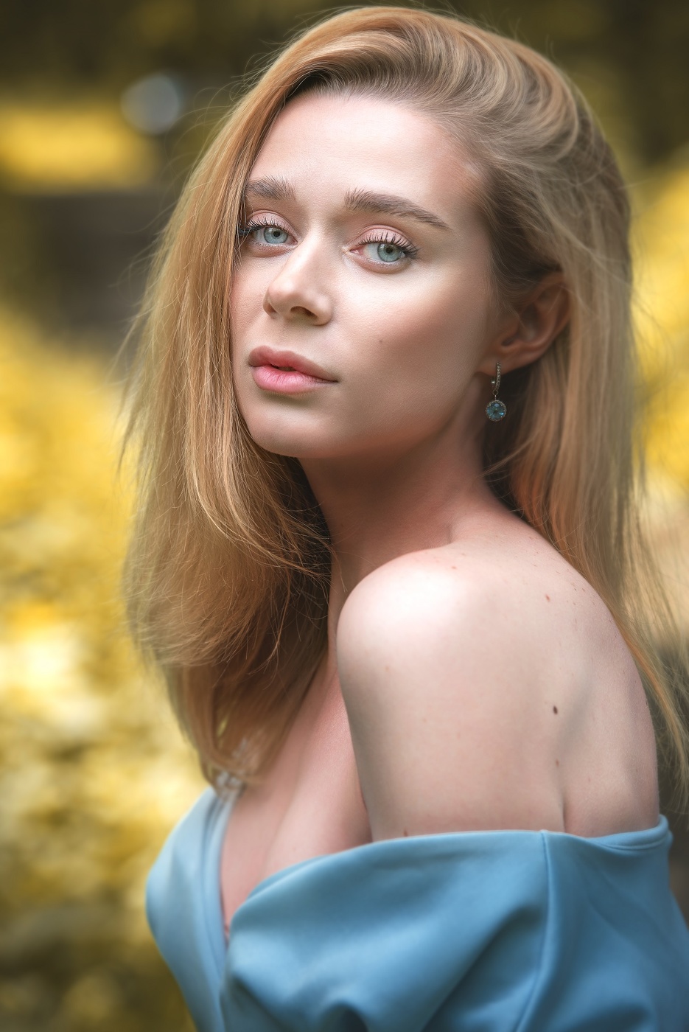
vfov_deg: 15.8
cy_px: 516
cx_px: 344
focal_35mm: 130
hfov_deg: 10.6
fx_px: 3727
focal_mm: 130
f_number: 4.5
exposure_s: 1/250
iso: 160
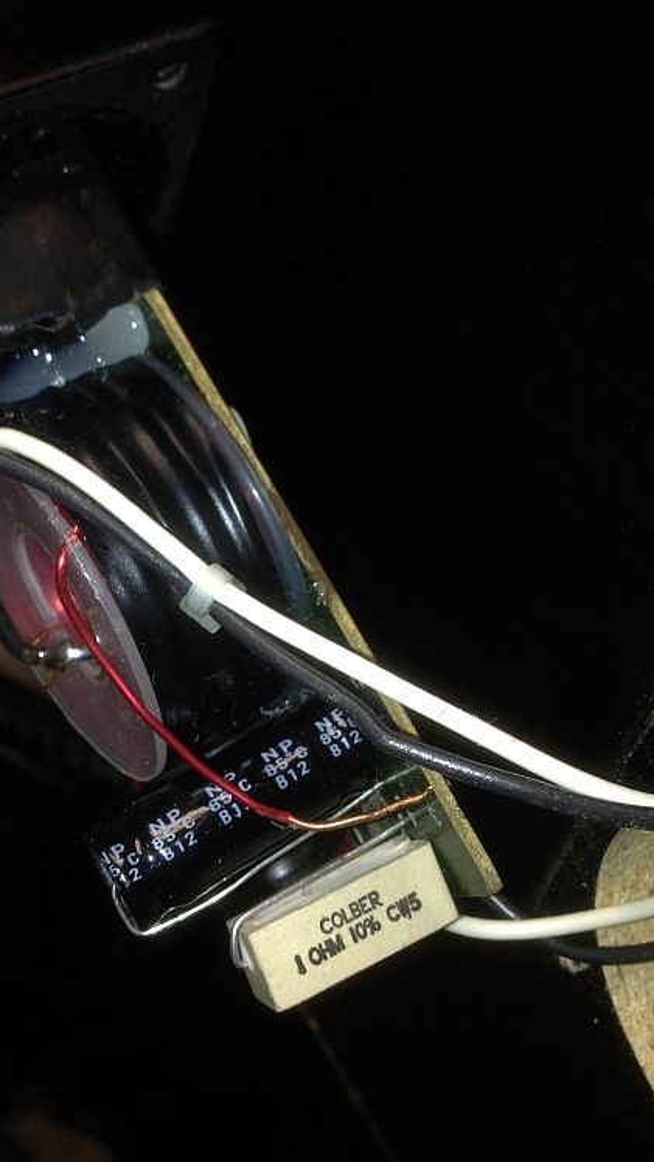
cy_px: 611
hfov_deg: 29.0
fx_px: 1263
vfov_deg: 49.4
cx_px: 261
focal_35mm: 41
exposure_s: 1/62
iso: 50
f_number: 2.4
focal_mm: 4.12
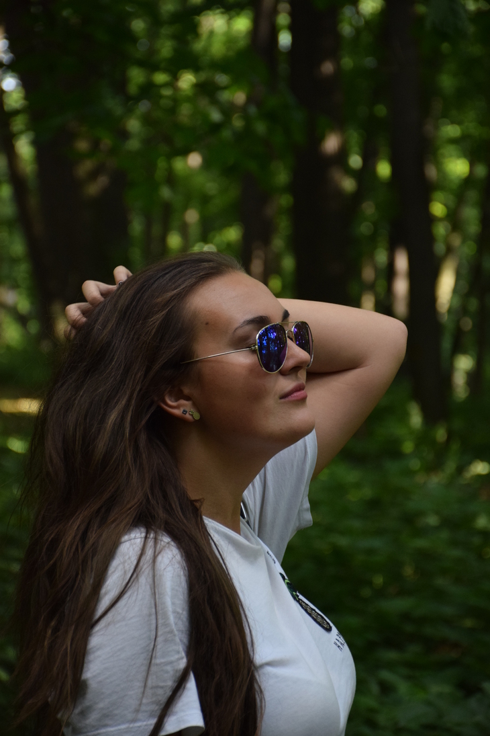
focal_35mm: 135
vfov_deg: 15.2
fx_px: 2756
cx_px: 245
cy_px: 368
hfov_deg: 10.2
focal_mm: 90
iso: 1250
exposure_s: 1/200
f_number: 5.3
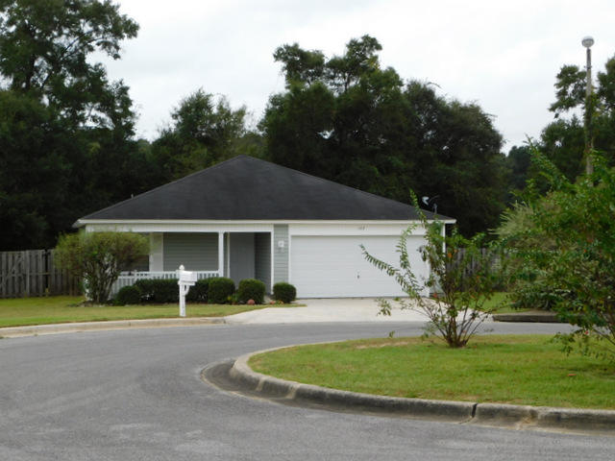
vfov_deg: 24.8
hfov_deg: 32.7
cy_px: 230
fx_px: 1048
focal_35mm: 59
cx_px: 308
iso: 125
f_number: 4
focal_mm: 10.4
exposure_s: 1/250
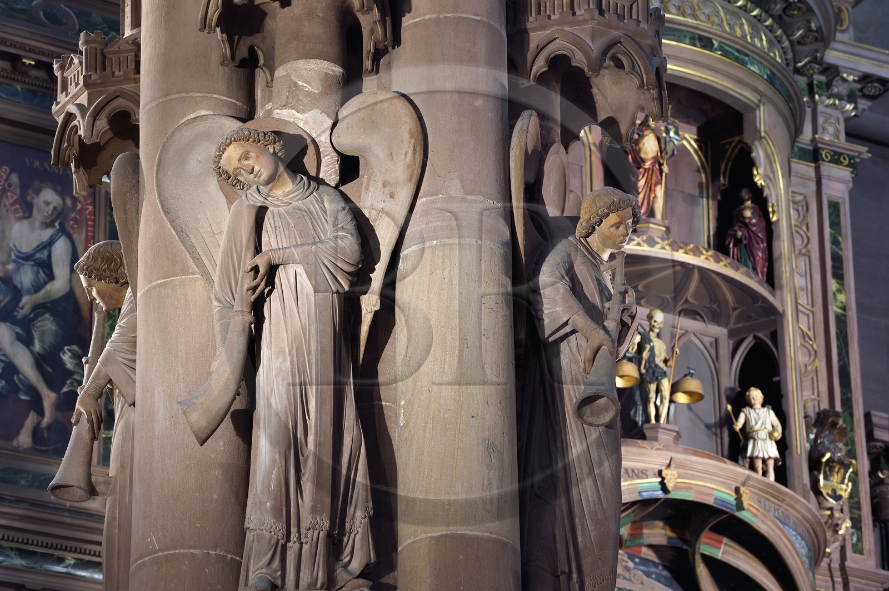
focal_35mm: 160
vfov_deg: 8.6
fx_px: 3948
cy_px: 296
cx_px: 444
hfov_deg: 12.8
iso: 400
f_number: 9
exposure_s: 1/2
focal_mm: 160
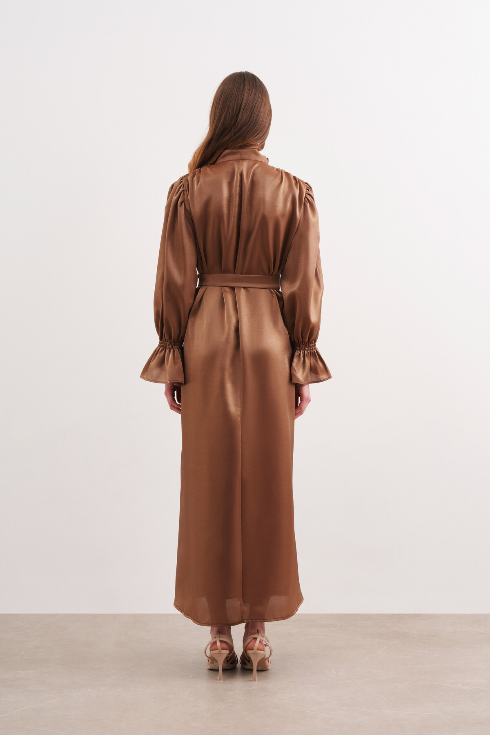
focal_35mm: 52
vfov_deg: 38.2
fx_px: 1062
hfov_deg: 26.0
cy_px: 368
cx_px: 245
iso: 400
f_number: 11
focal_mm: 52
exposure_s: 1/160
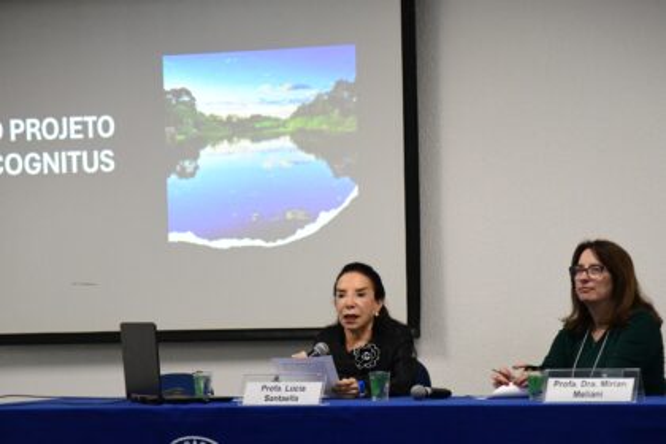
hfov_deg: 20.4
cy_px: 222
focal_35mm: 100
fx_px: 1850
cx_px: 333
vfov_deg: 13.7
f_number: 4
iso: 8000
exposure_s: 1/800
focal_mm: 100
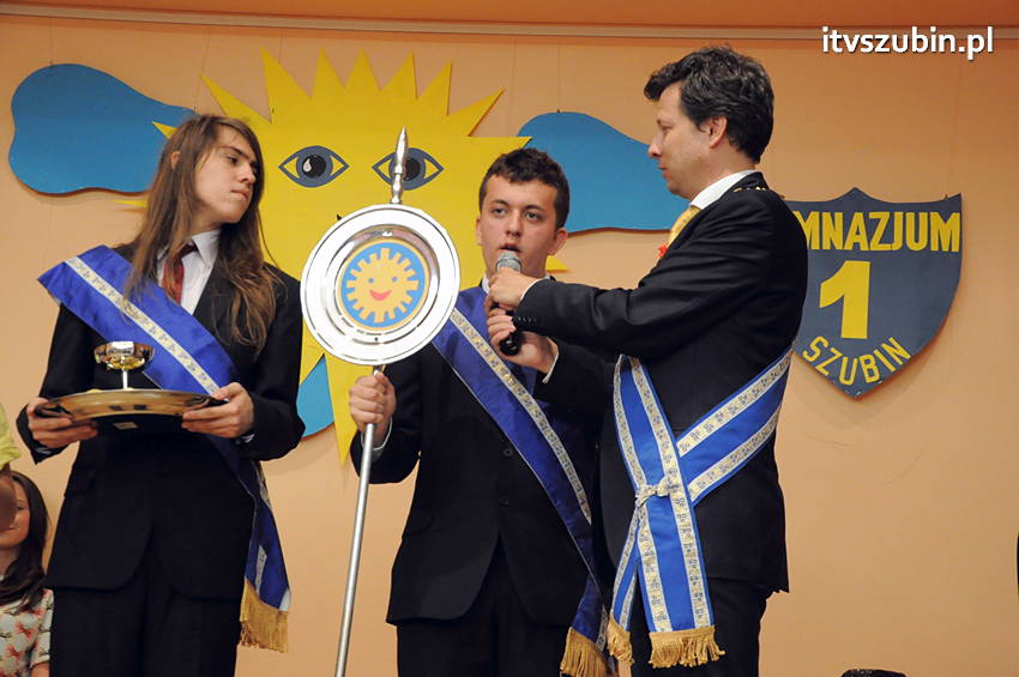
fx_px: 1697
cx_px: 510
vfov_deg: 22.6
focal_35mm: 60
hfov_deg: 33.4
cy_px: 338
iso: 2500
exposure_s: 1/80
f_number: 5.6
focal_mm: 40
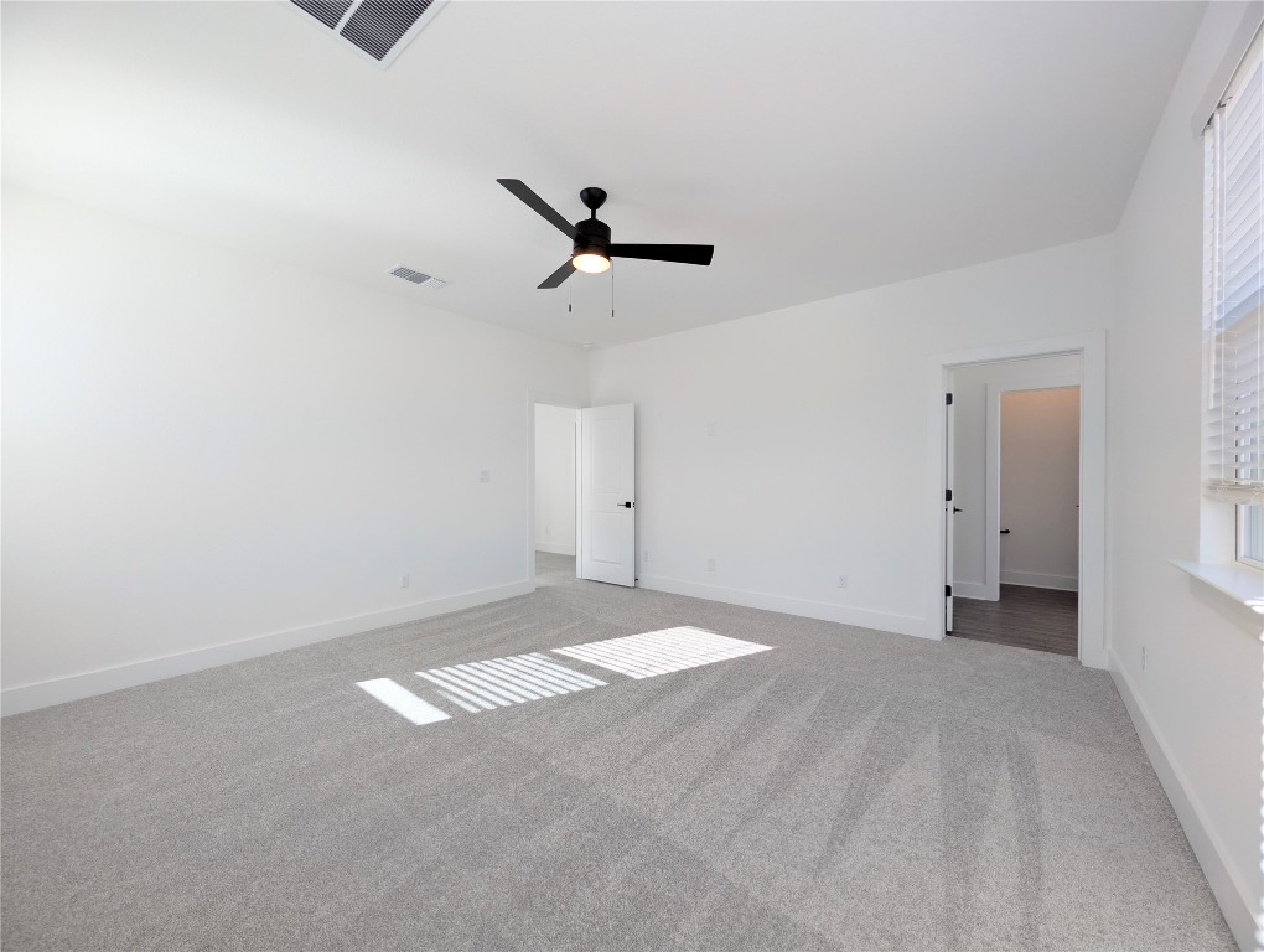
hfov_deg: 110.5
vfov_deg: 94.6
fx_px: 439
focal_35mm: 12
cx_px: 632
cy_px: 476
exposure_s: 1/554
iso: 61
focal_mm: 2.02
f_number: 1.7
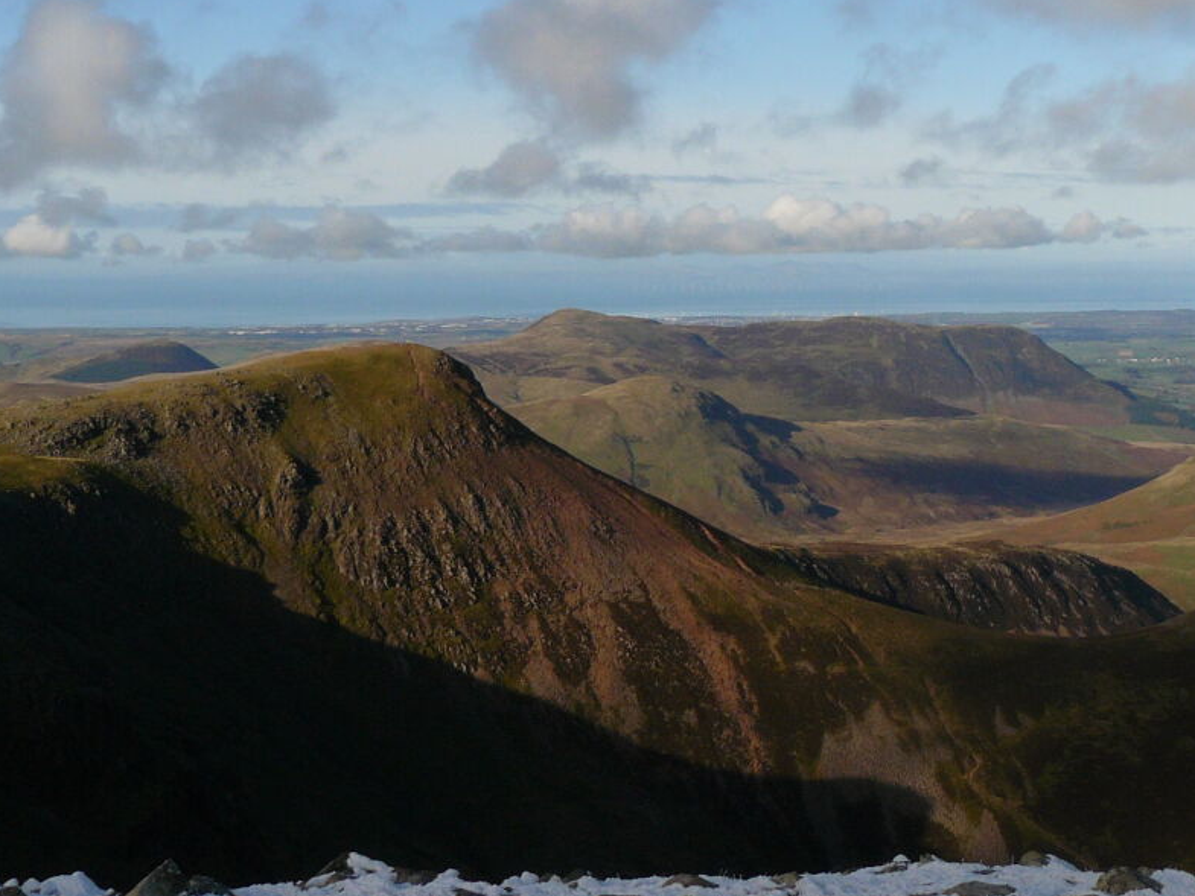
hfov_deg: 29.3
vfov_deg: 22.2
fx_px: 2279
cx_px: 747
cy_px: 316
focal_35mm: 66
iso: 100
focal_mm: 6
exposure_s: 1/400
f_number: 6.3
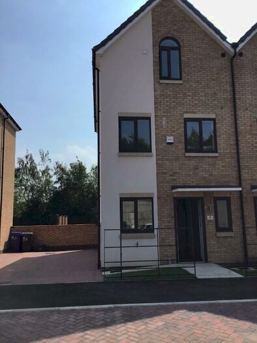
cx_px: 128
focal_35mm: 31
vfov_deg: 58.3
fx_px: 307
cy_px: 172
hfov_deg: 45.5
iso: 25
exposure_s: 1/2146
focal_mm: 3.3
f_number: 2.4
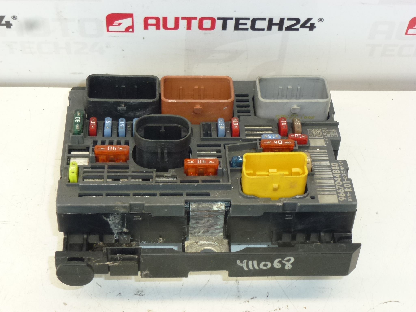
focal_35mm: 65
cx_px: 208
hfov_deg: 29.8
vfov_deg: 22.6
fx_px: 781
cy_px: 156
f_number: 4.6
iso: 250
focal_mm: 11.7
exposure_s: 1/60
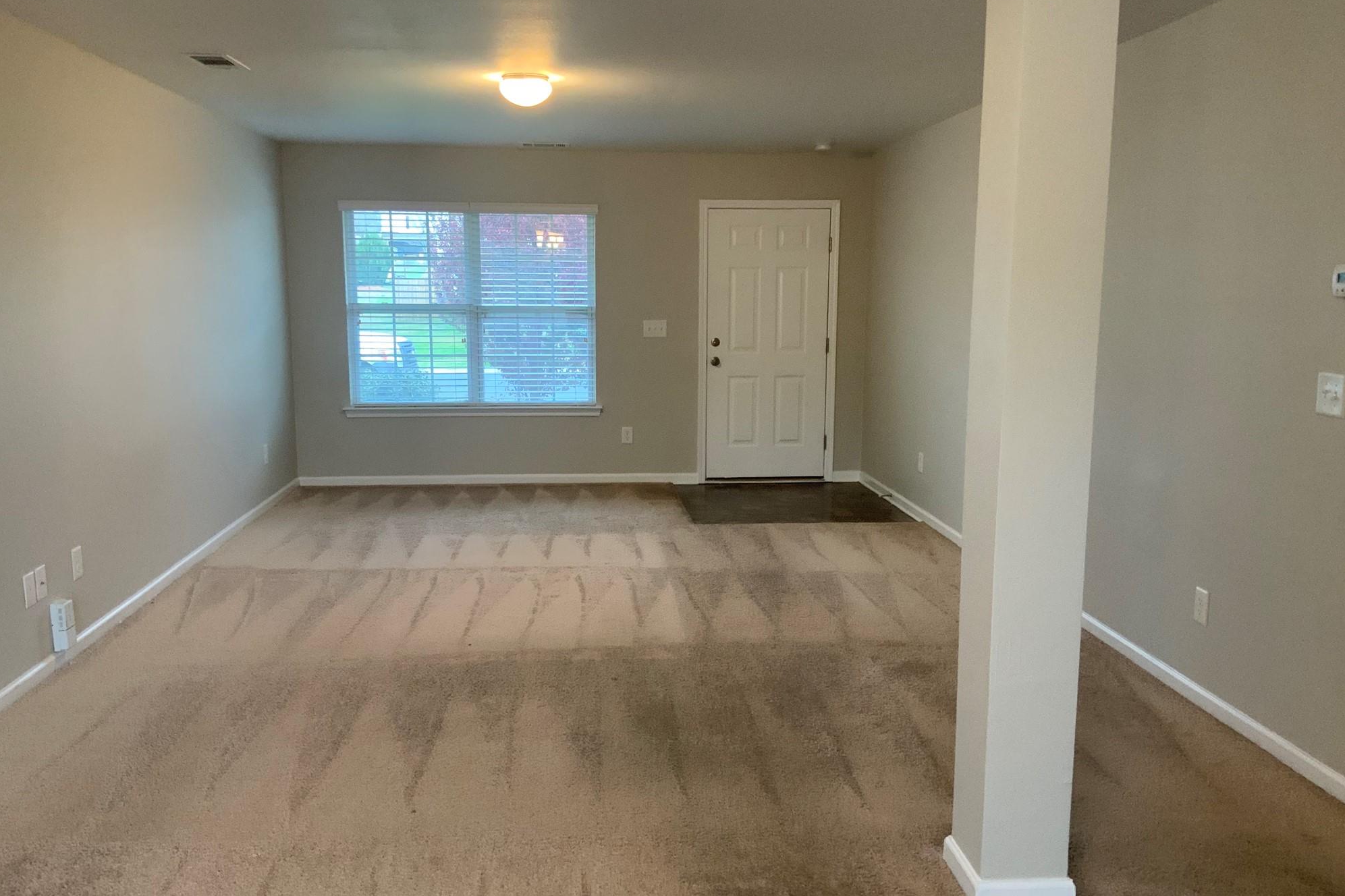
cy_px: 454
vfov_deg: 42.3
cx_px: 667
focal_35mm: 31
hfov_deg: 60.3
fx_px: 1158
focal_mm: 3
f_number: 1.8
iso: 160
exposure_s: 1/60
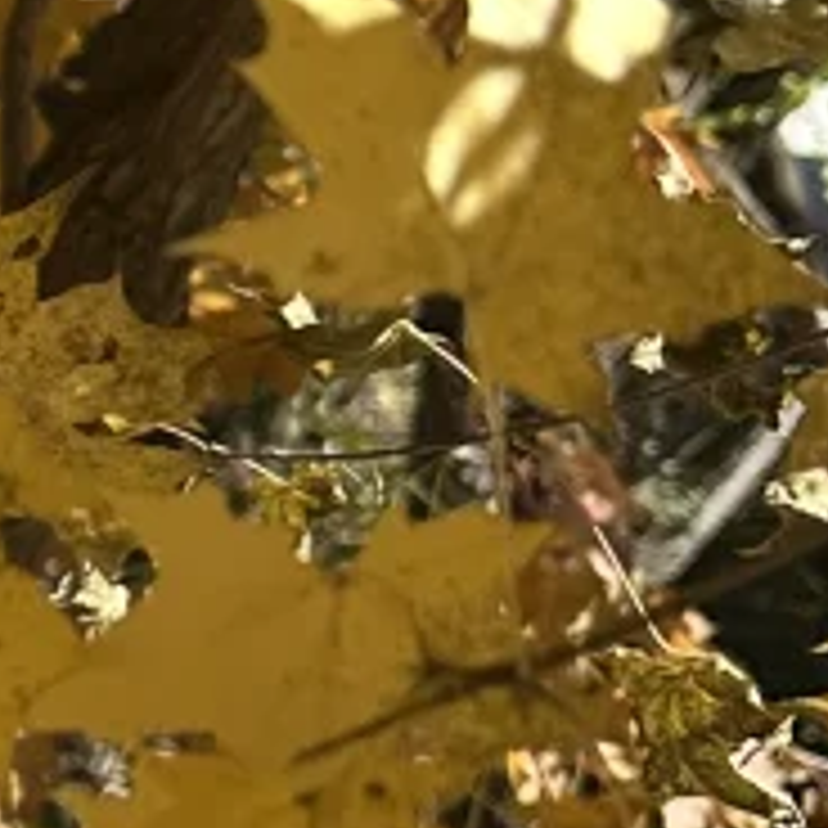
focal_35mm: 166
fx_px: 4492
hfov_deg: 8.9
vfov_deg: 10.5
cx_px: -1494
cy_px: 468
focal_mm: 6.86
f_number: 1.78
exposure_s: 1/1639
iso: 80
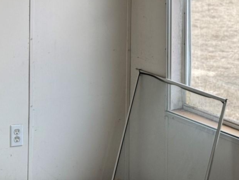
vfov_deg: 11.7
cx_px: -16
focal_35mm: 124
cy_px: -51
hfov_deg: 15.5
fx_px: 857
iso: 100
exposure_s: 1/72
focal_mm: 6.76
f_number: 1.78
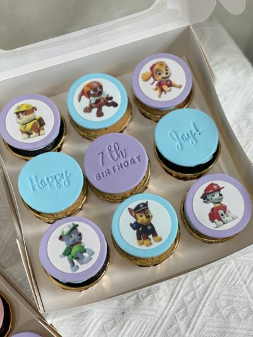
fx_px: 623
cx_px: 126
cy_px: 168
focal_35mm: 64
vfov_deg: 30.3
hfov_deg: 22.9
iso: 80
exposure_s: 1/100
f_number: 2.2
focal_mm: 7.5
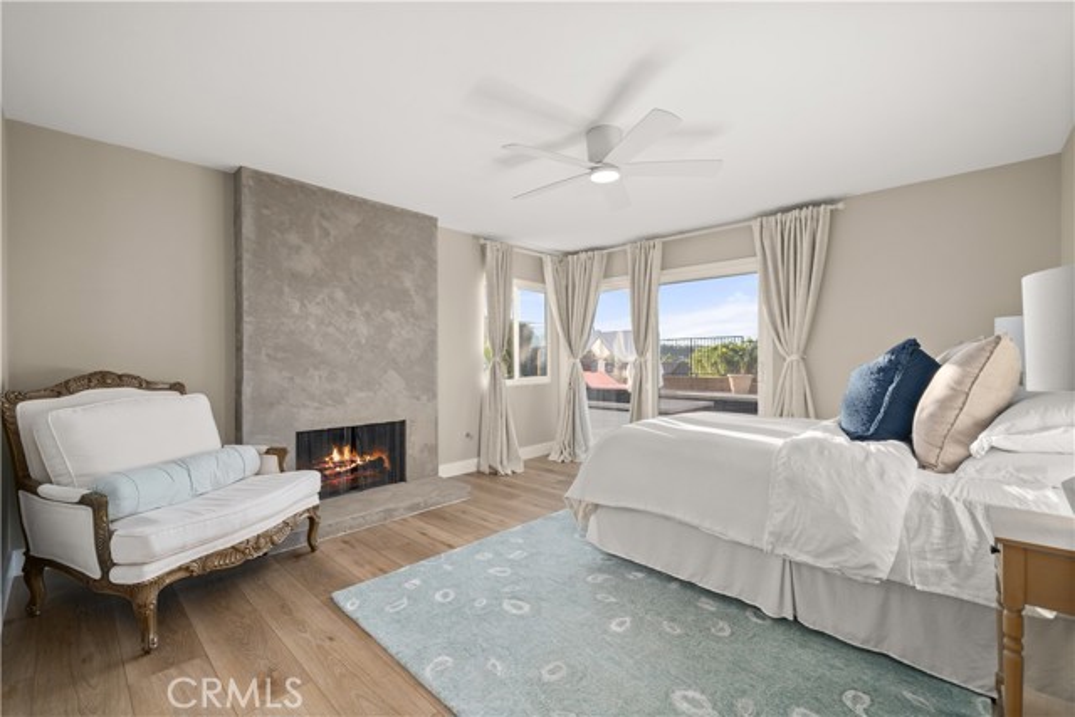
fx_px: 448
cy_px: 358
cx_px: 538
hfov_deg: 100.4
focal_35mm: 15
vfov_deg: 77.4
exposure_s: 1/20
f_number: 5
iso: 640
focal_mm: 15
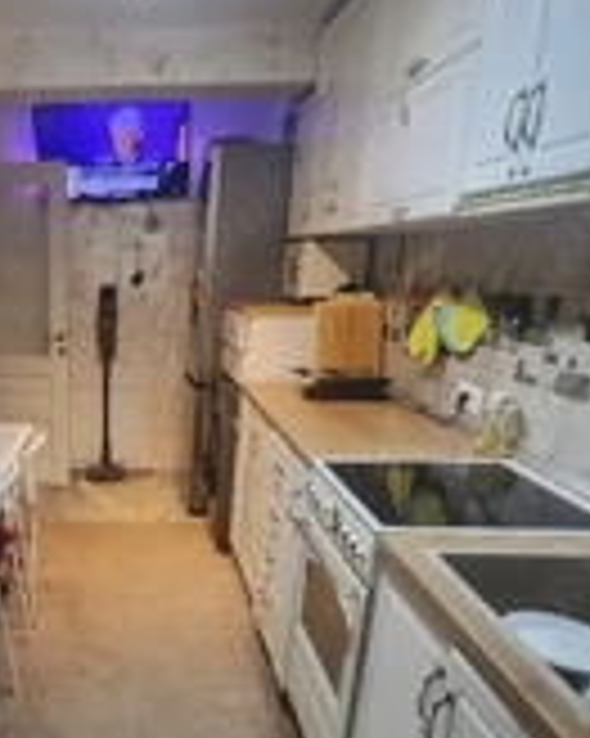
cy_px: 558
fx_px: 677
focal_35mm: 31
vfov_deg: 54.4
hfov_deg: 43.6
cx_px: 77
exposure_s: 1/50.3
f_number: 2.2
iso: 320
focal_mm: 1.7
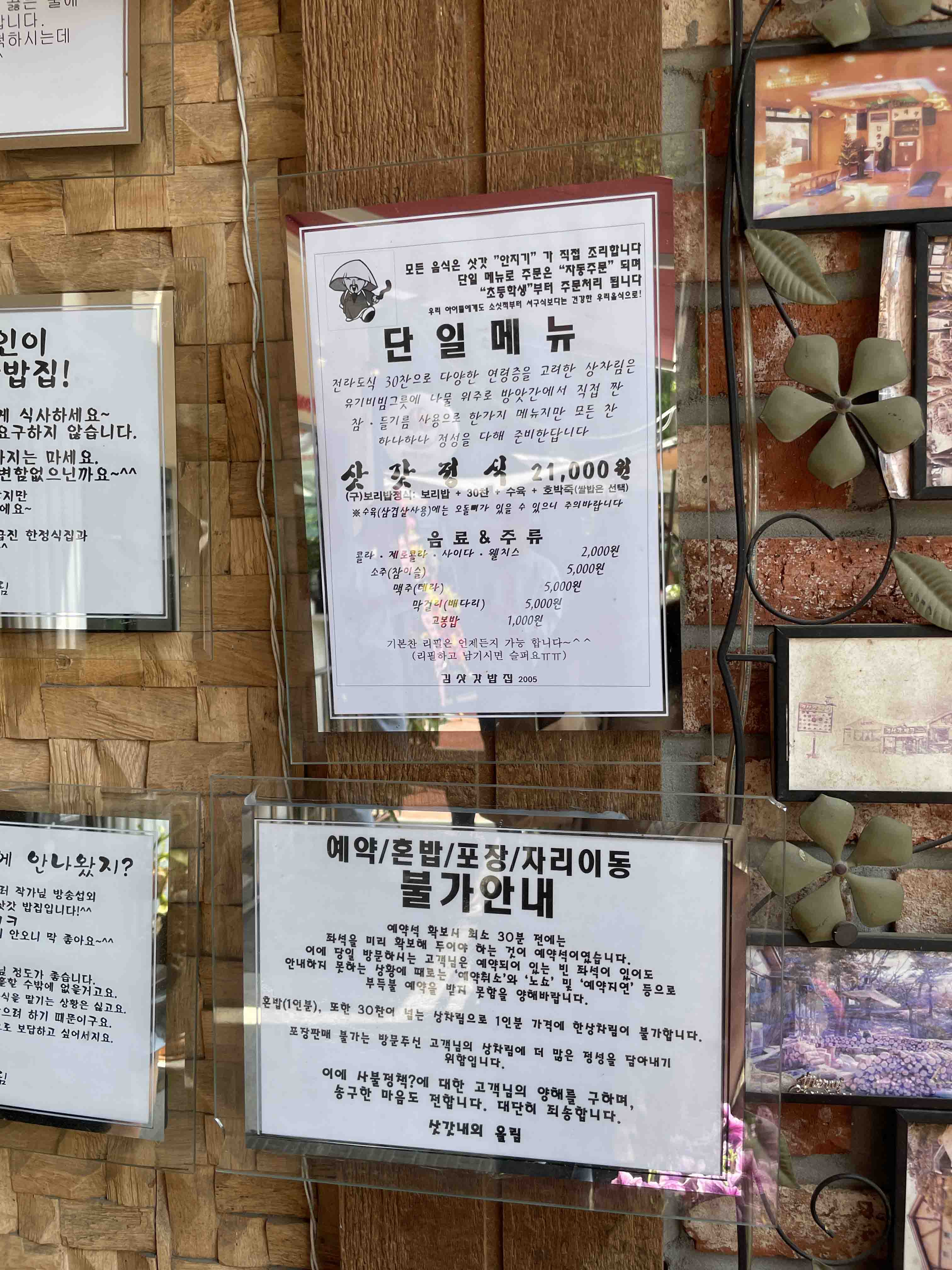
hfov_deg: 53.1
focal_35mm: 26
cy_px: 635
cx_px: 476
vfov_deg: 67.3
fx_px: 953
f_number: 1.6
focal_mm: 4.2
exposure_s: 1/475
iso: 32
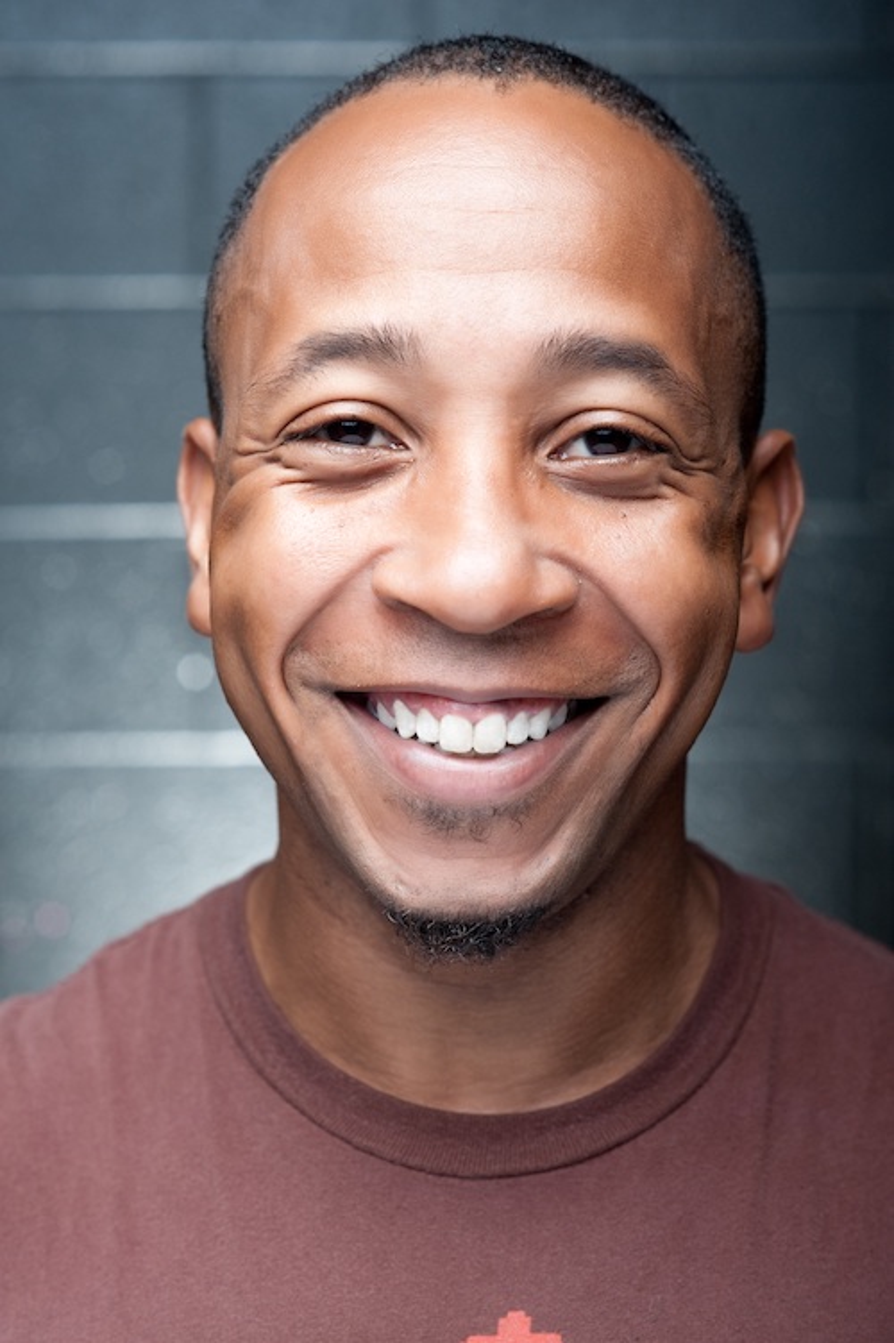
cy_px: 672
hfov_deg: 16.1
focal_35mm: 85
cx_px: 447
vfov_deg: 23.9
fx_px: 3169
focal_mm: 85
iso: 400
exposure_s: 1/200
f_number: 6.3
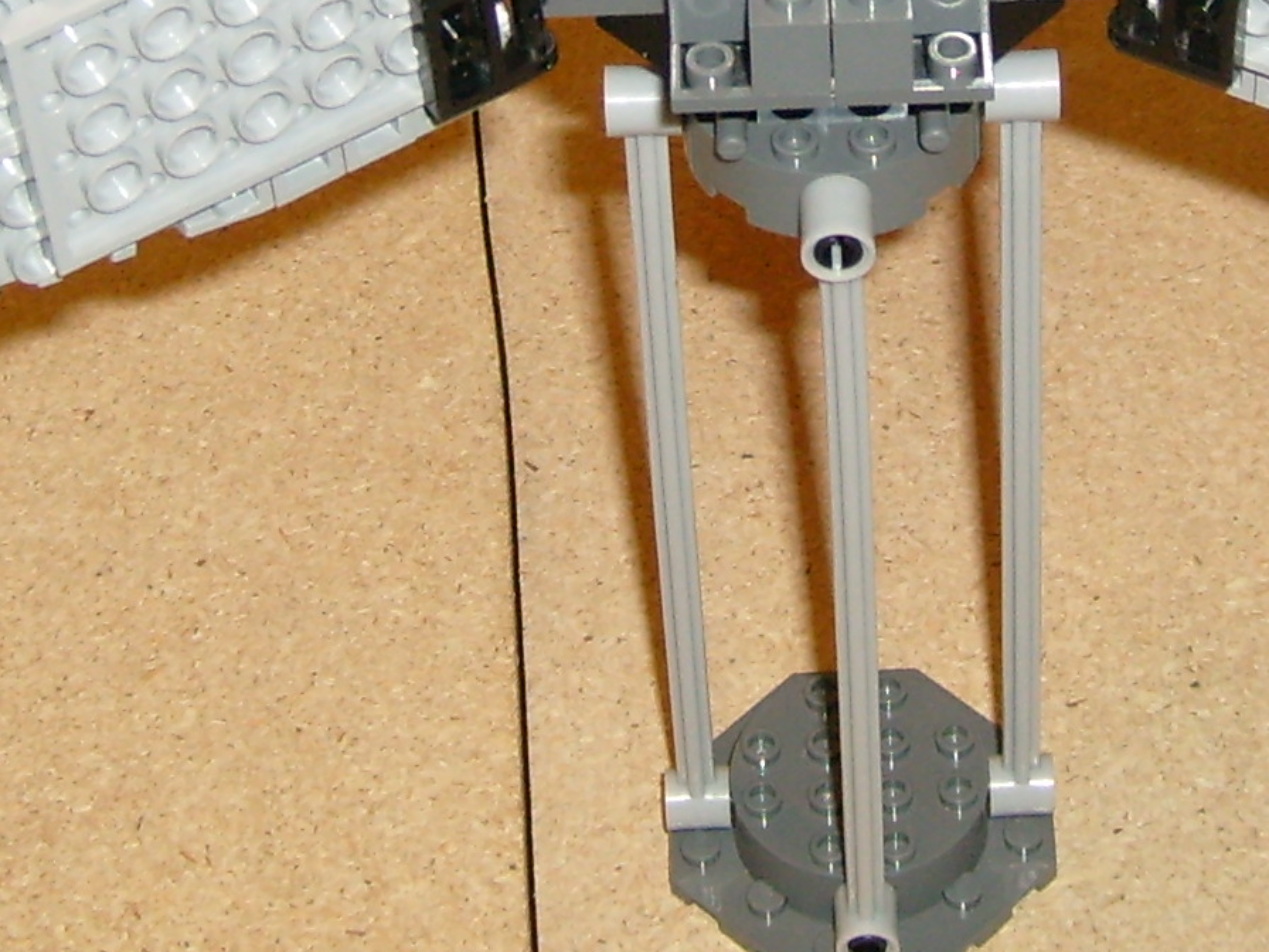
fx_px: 4399
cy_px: -139
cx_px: 861
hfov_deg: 16.4
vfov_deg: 12.1
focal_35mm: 120
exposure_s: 1/45
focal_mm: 5.8
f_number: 2.8
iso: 100
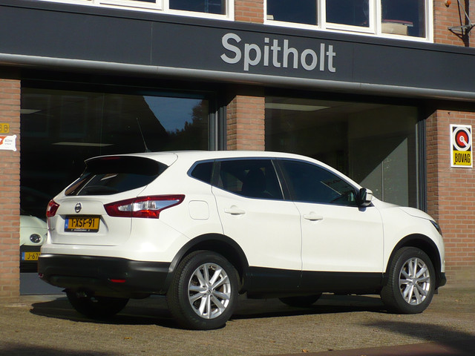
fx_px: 1221
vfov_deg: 16.6
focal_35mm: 89
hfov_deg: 22.0
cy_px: 178
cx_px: 238
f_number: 9
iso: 100
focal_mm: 9.9
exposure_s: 1/250
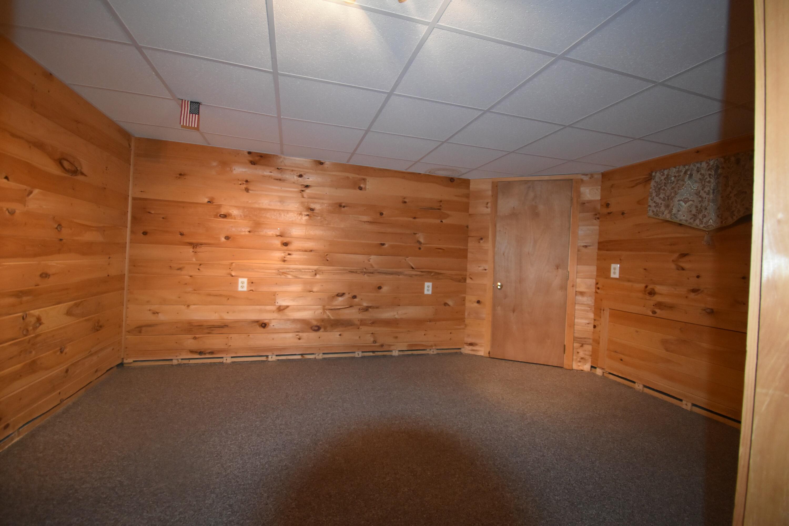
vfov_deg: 77.3
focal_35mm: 15
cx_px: 394
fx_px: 329
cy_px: 263
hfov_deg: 100.4
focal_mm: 10
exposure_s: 1/60
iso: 1796
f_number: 4.5
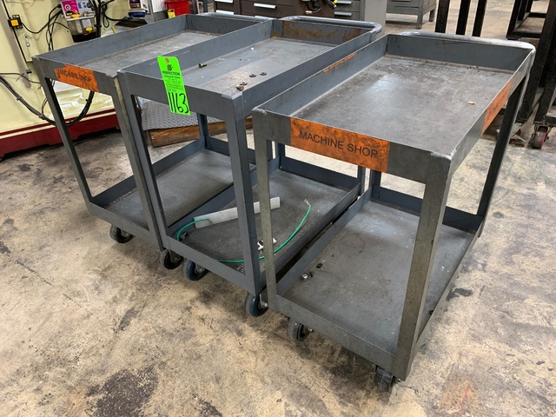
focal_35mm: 26
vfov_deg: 53.1
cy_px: 208
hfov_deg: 67.3
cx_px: 278
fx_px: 418
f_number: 1.8
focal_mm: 4.25
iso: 250
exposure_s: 1/60
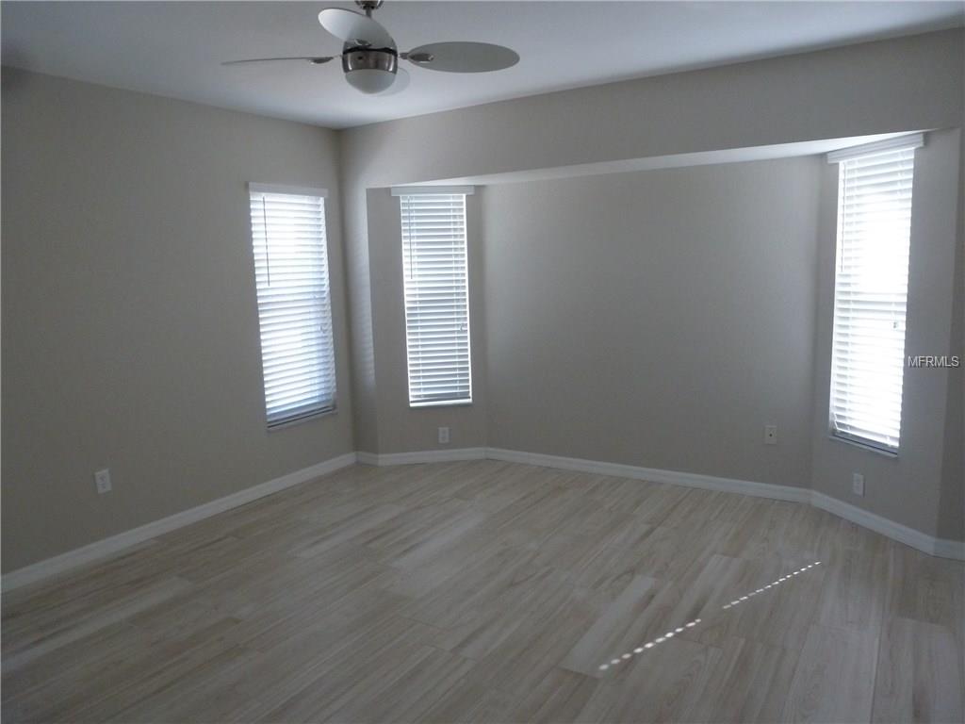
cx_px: 482
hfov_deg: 71.6
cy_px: 362
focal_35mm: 24
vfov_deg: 56.8
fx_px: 669
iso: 320
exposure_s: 1/60
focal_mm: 4.3
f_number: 3.3
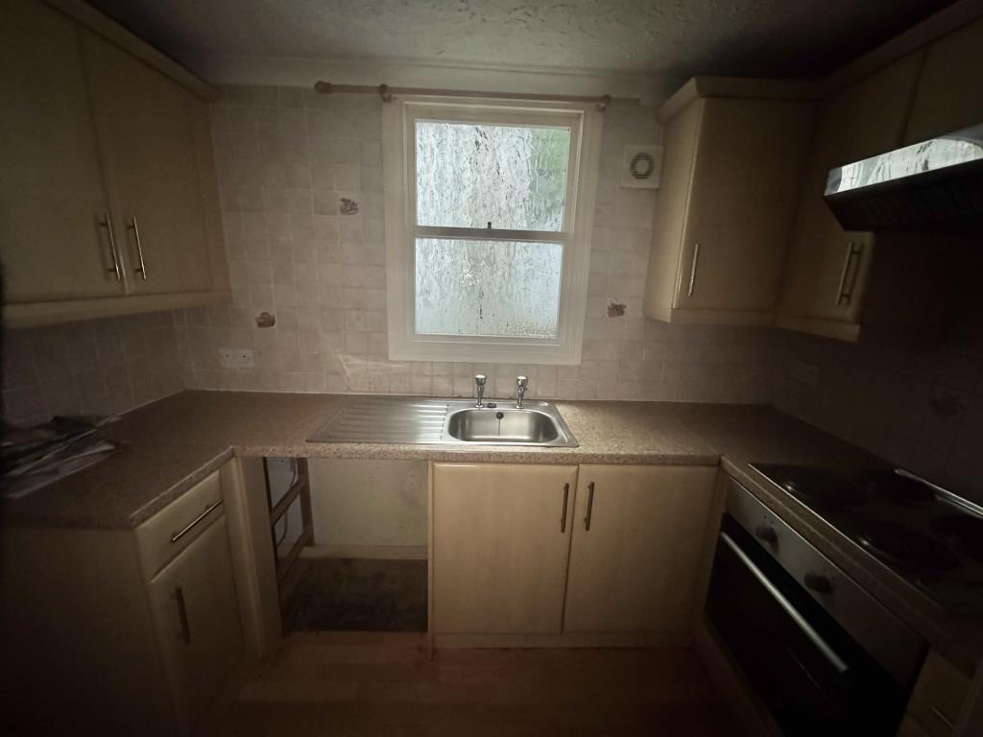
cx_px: 492
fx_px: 398
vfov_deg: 85.7
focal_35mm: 14
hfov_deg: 102.1
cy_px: 368
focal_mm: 2.22
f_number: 2.2
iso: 1250
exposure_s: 1/47
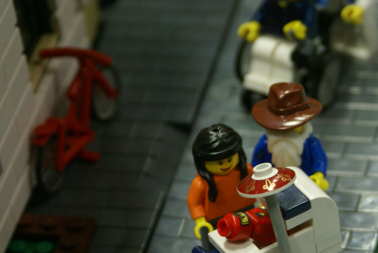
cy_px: 187
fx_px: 2477
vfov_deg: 5.8
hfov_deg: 8.7
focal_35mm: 236
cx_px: 271
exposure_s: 1/20
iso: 400
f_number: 5.6
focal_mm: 105
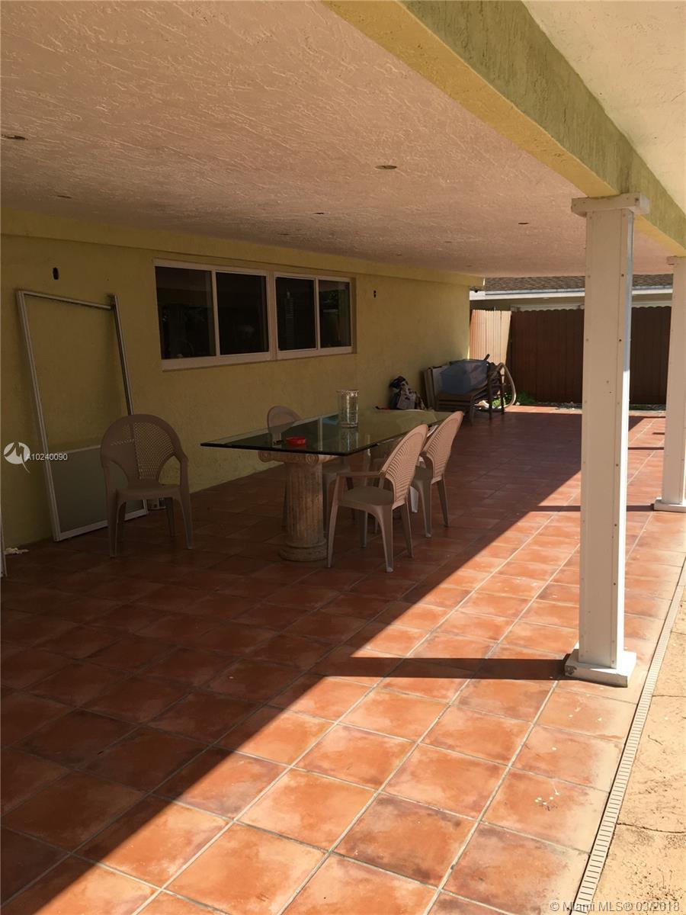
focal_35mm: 29
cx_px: 343
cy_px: 458
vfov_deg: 61.7
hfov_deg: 48.2
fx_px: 766
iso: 25
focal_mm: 4.15
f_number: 2.2
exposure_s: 1/1282
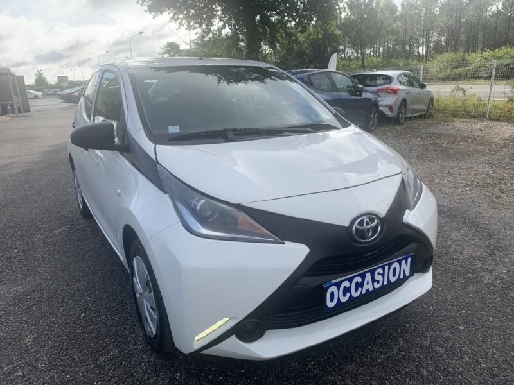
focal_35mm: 26
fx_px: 386
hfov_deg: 67.3
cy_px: 192
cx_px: 257
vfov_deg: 53.1
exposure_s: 1/1076
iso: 25
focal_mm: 4.25
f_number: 1.8
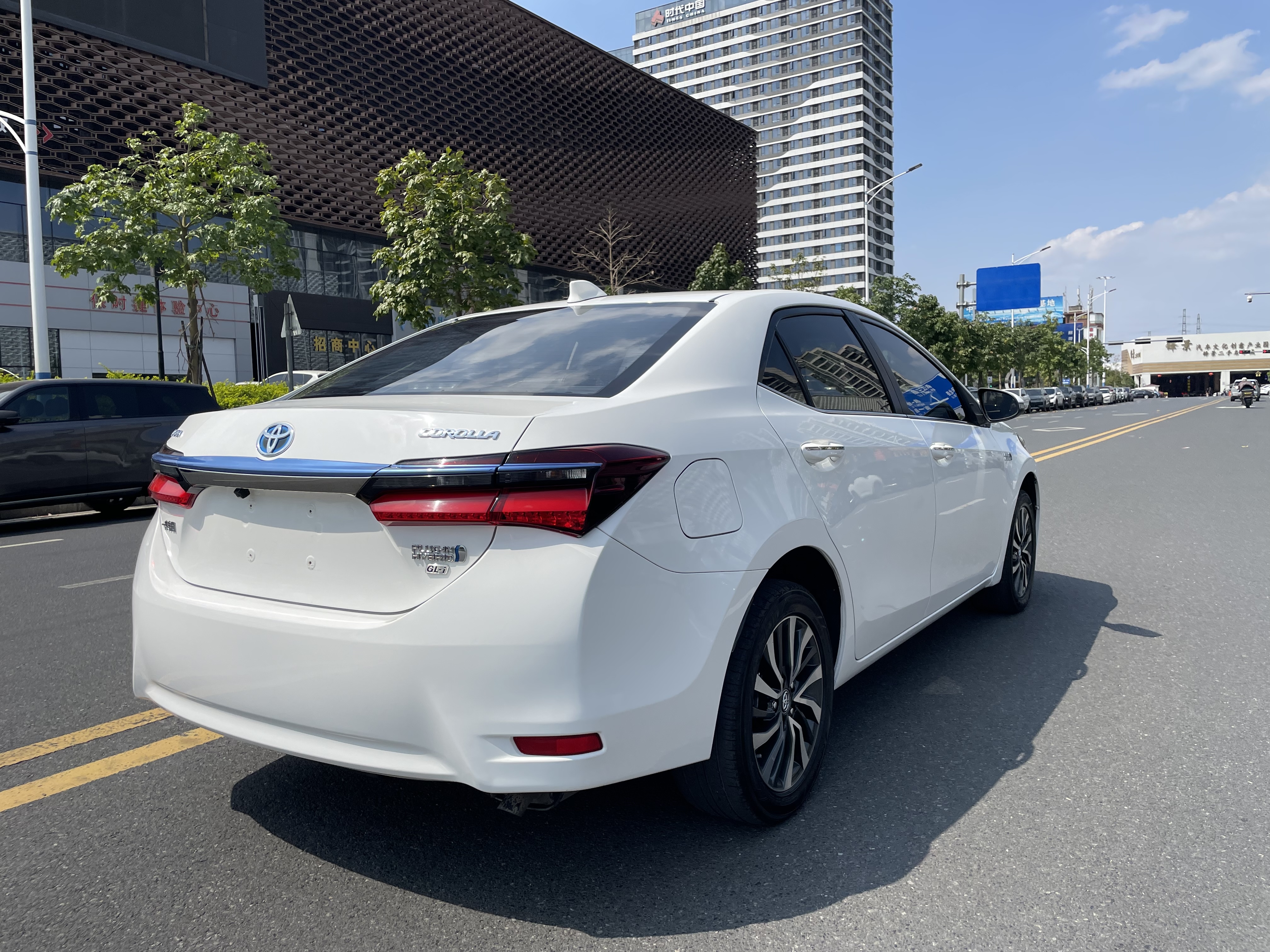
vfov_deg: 53.1
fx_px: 954
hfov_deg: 67.3
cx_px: 635
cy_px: 476
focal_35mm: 26
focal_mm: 4.2
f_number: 1.6
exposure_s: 1/5291
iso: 32
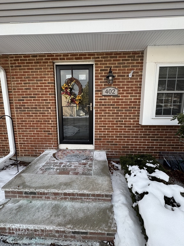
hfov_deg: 85.7
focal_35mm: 14
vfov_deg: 102.1
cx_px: 92
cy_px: 123
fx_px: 99
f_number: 2.2
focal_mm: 2.22
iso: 40
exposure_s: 1/212
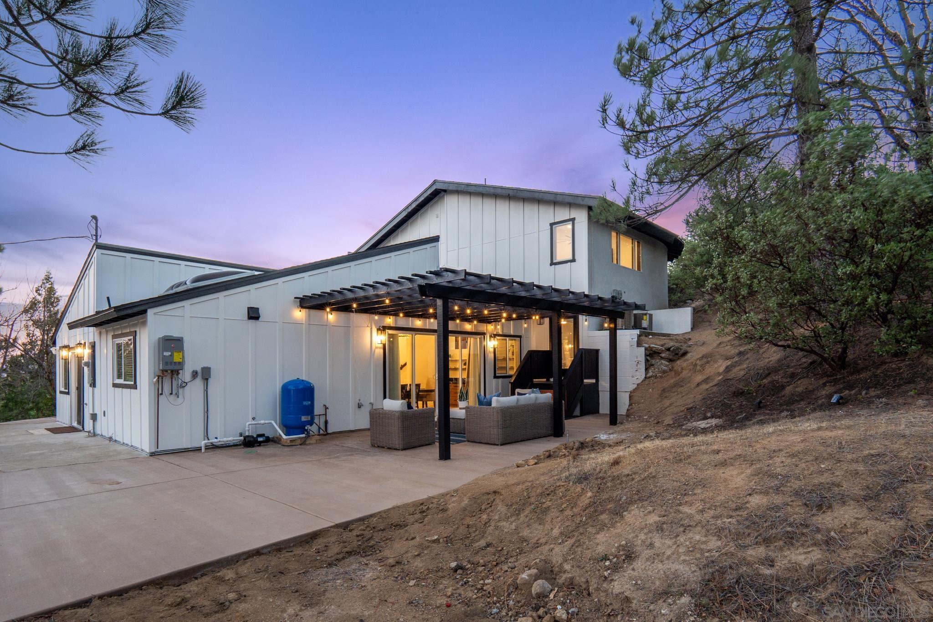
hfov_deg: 90.0
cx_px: 466
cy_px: 311
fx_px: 466
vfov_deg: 67.4
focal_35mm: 18
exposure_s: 1/8
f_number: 9
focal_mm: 12
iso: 250
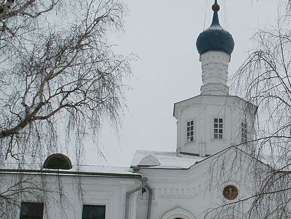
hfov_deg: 29.4
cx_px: 211
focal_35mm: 65
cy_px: 170
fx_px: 547
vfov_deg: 22.4
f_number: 5.6
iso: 100
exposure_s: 1/100
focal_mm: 6.3
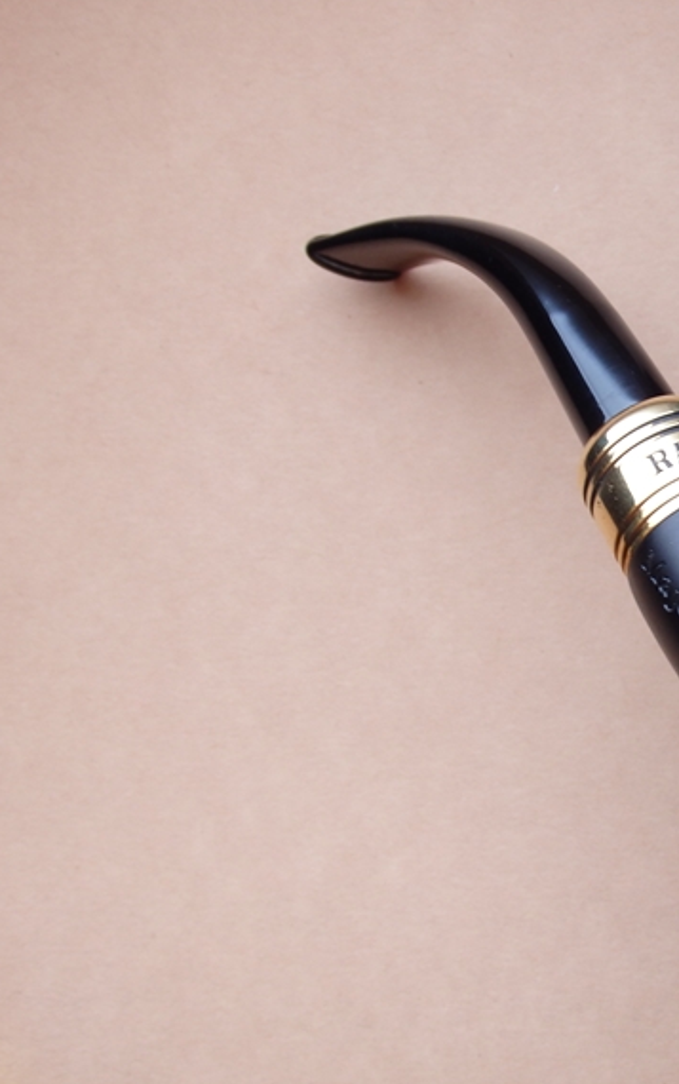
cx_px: 747
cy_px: 515
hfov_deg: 22.3
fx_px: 1626
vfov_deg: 36.9
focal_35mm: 55
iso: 125
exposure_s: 1/15
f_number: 3.6
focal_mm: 6.6
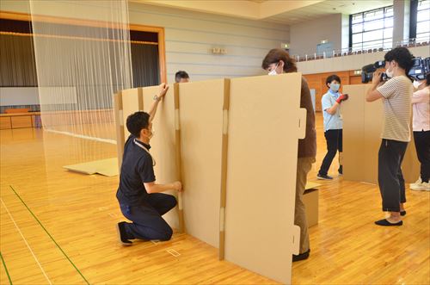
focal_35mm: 30
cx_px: 215
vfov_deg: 43.4
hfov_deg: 62.0
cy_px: 142
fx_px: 358
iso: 800
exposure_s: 1/80
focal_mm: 20
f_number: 20
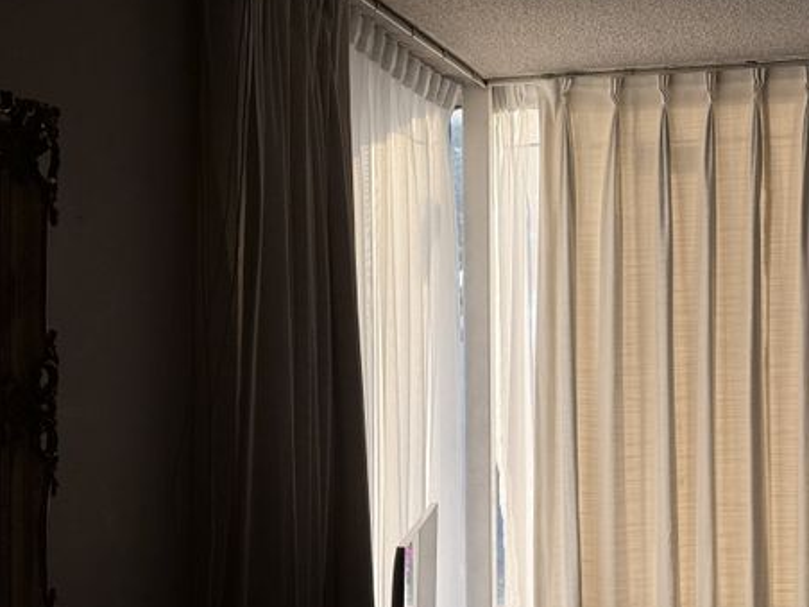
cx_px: 369
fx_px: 1987
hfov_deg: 23.0
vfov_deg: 17.3
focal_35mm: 85
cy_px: 398
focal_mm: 6.76
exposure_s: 1/855
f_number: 1.78
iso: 64
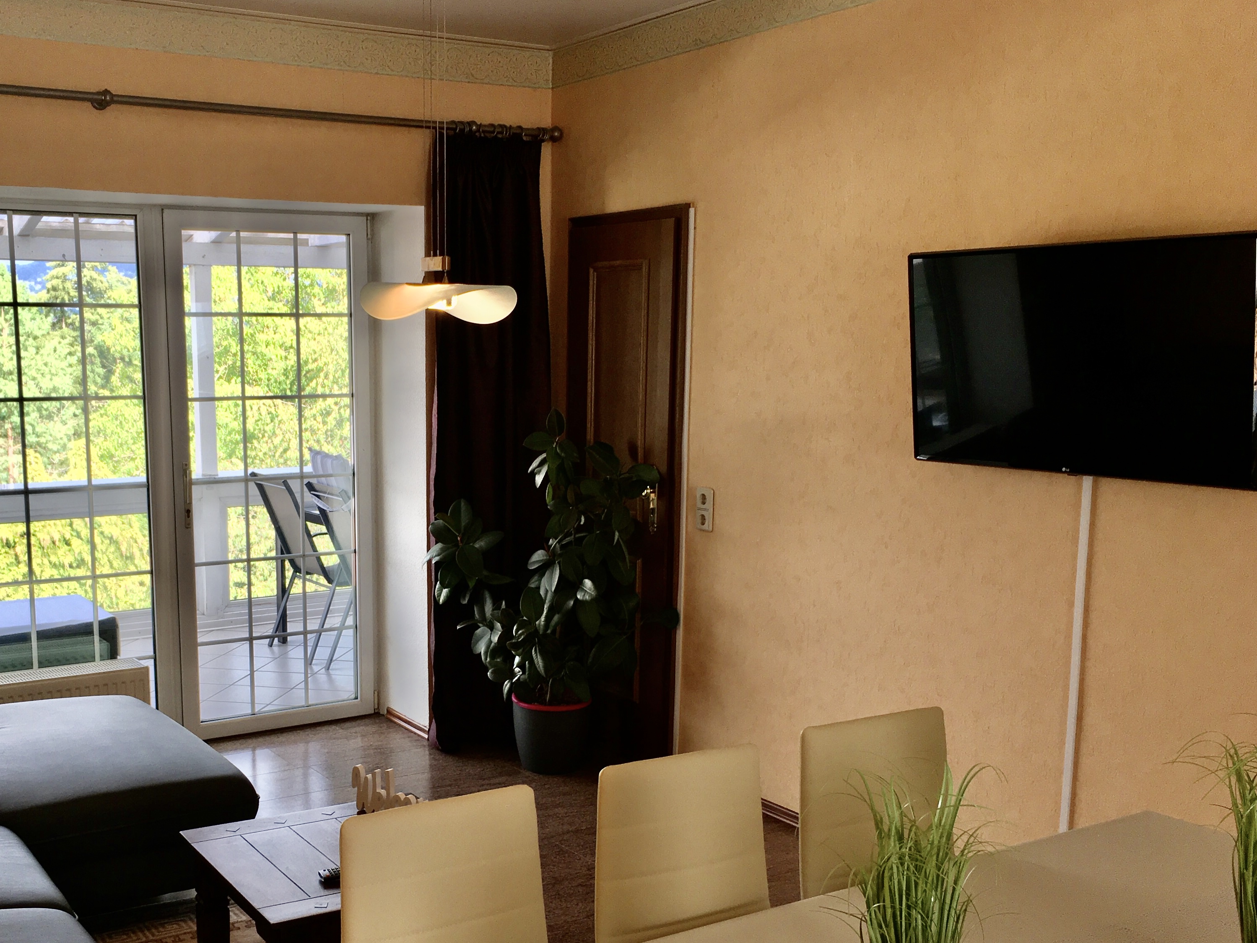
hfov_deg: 47.2
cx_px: 436
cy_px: 600
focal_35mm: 39
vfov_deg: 36.6
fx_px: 1416
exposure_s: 1/100
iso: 40
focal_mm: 4.15
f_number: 2.2
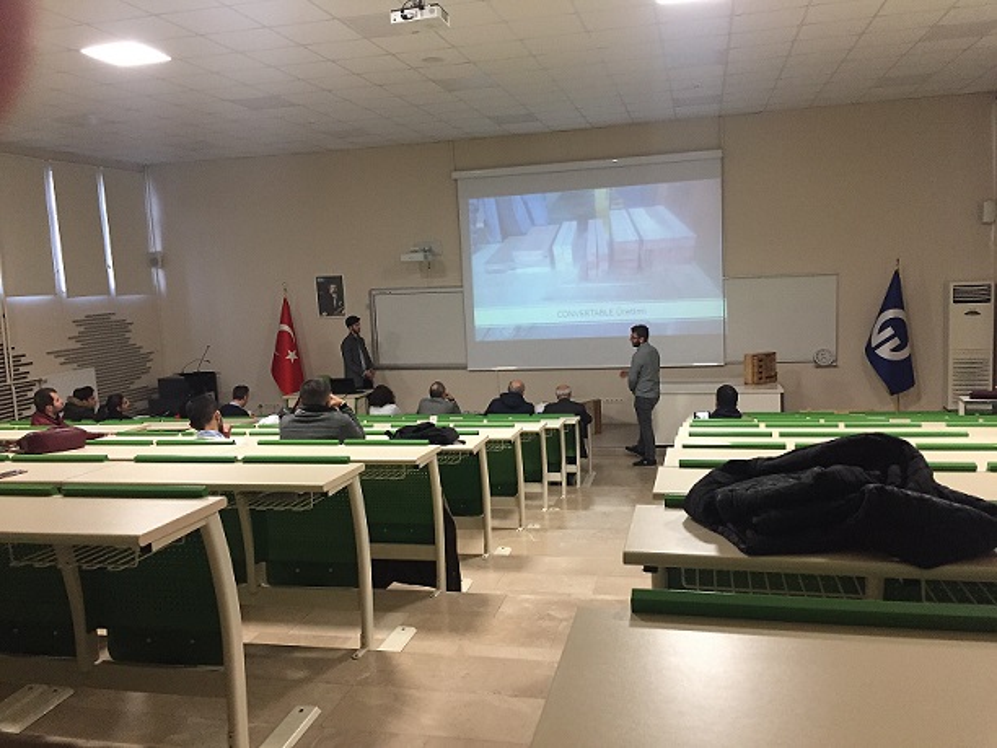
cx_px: 498
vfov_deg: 48.2
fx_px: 835
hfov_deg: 61.7
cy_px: 374
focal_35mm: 29
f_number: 2.2
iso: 250
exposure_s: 1/33
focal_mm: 4.15
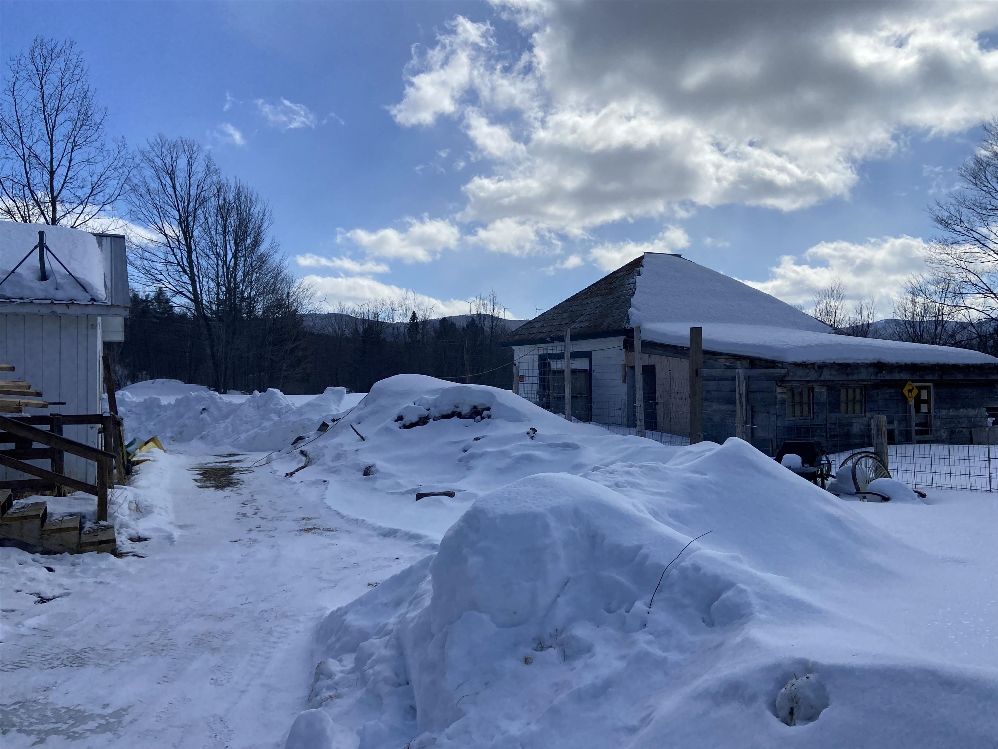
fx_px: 750
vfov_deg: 53.1
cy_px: 374
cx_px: 499
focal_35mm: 26
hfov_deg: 67.3
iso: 32
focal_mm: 4.25
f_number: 1.8
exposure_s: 1/7692
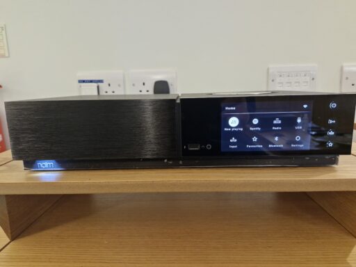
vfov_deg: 58.9
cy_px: 134
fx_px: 237
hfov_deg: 73.9
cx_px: 178
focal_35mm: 23
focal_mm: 5.54
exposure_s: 1/50
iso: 640
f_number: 1.8
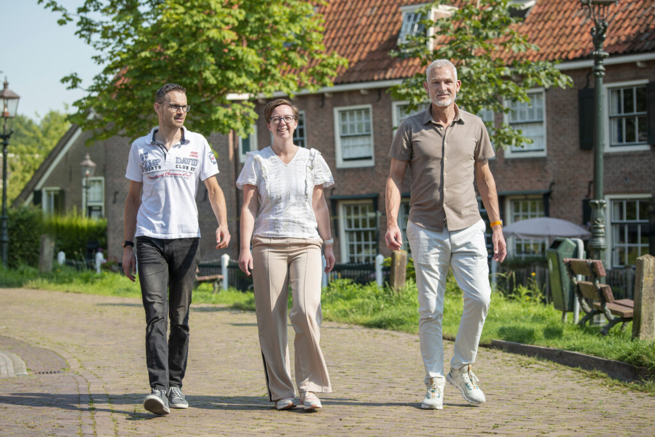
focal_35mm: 85
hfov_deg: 23.9
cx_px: 328
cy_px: 218
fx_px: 1547
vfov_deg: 16.1
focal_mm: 85
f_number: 4
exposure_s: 1/1000
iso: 160
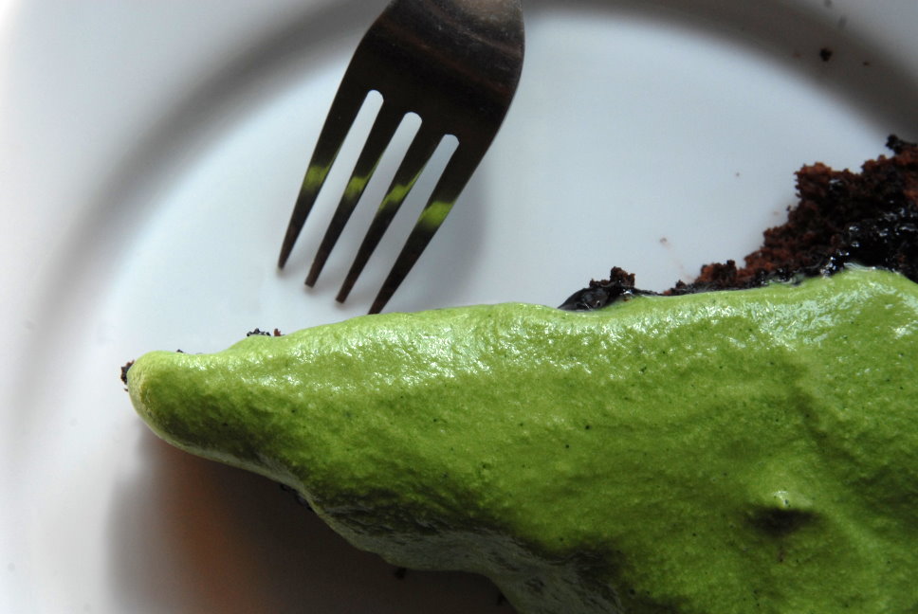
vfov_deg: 14.7
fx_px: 2374
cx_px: 459
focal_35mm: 93
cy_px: 307
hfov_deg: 21.9
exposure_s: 1/100
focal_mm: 62
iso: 400
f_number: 13
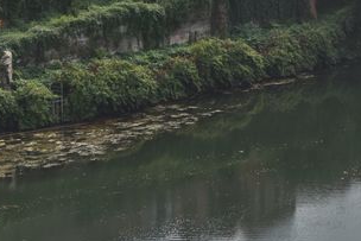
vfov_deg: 9.1
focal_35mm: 145
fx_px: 1455
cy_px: -156
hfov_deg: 13.7
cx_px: 456
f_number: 9
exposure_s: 1/320
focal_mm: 28
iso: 200
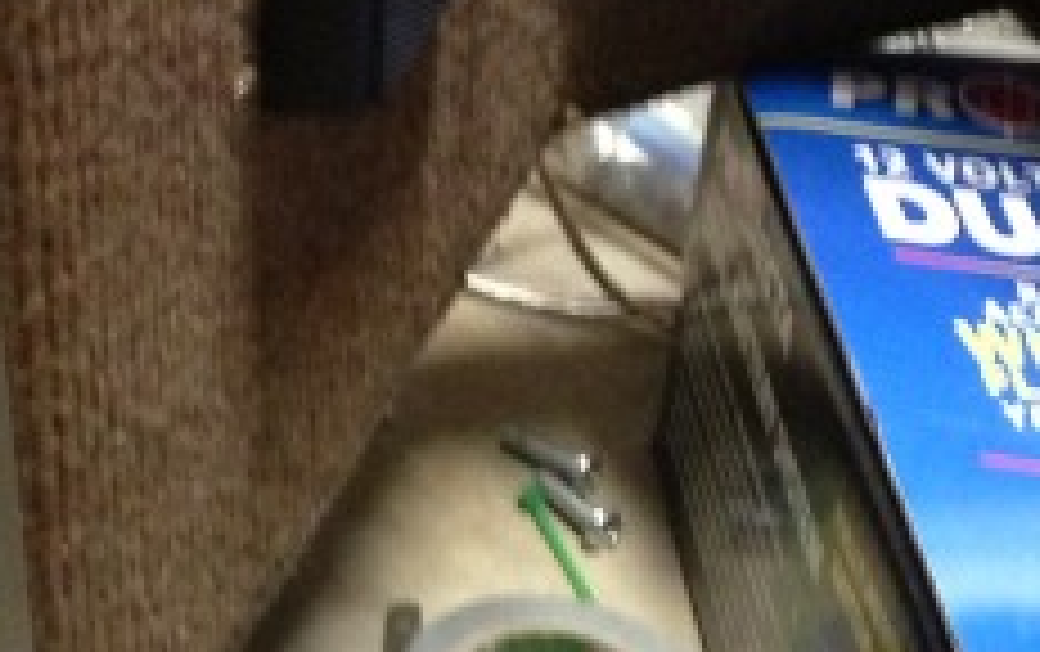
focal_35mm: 121
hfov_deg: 17.2
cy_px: -9
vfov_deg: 10.8
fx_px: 3434
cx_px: 428
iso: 500
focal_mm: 4.1
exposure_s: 1/15
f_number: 2.4
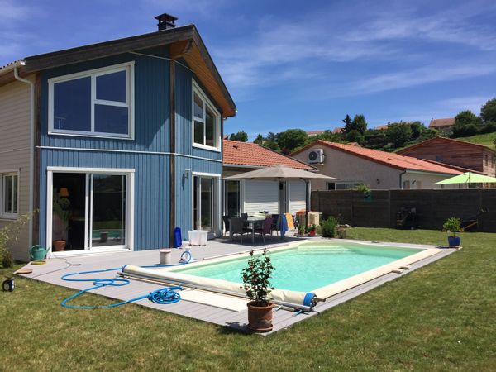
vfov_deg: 48.2
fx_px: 416
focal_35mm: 29
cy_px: 186
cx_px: 248
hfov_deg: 61.7
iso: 32
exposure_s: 1/2475
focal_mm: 4.15
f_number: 2.2
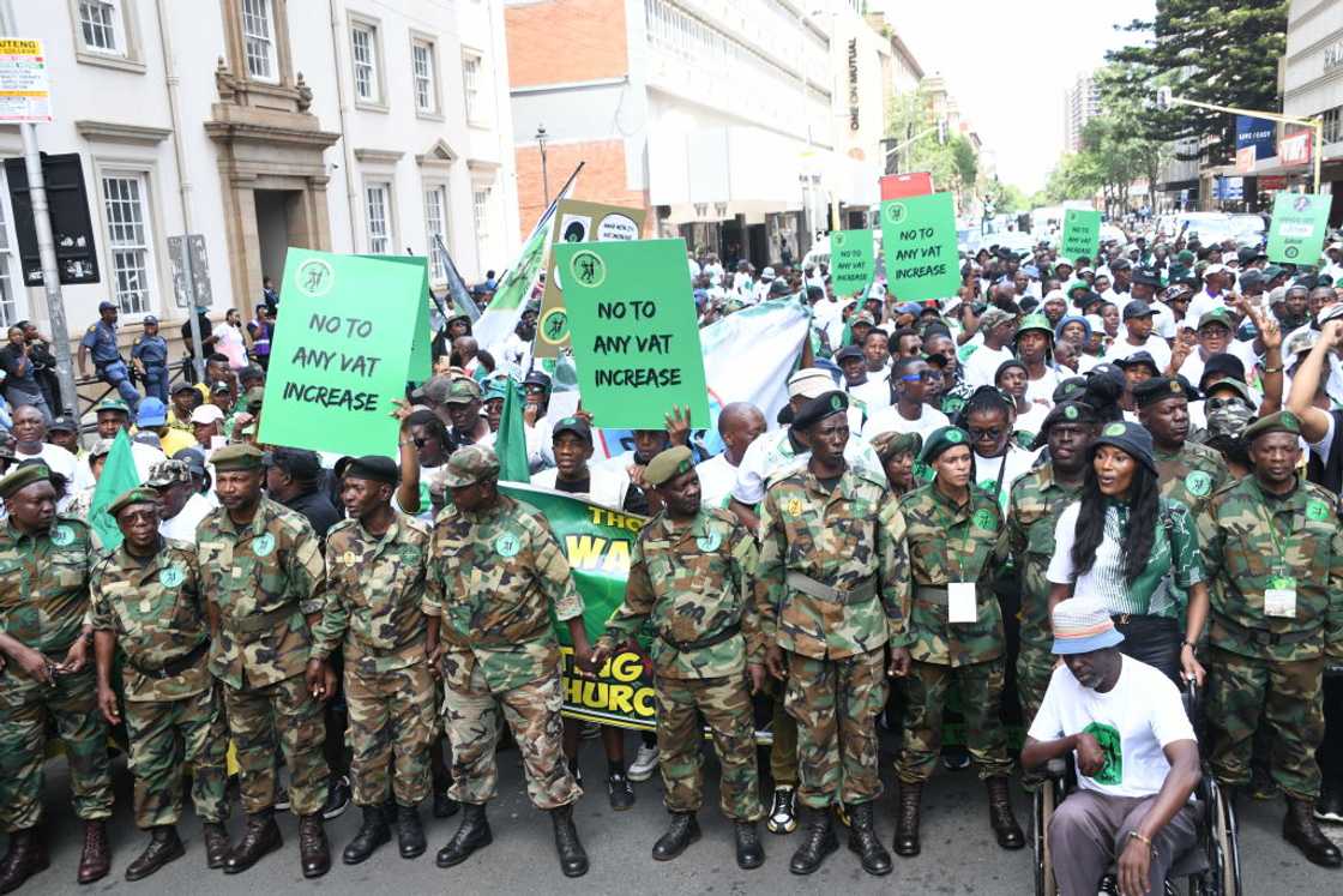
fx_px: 1418
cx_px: 672
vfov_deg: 35.1
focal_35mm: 38
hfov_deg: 50.7
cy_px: 448
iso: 1250
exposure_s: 1/640
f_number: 7.1
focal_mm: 38
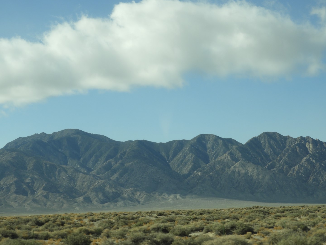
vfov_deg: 17.4
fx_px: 800
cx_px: 163
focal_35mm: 85
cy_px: 122
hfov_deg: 23.0
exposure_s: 1/800
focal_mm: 15.2
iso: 100
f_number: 4.5
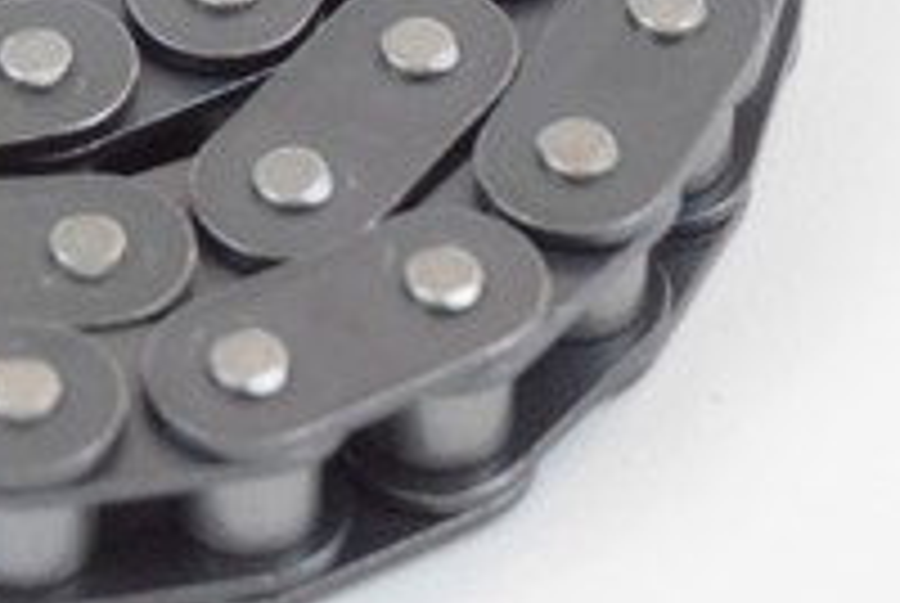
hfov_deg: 7.8
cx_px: -63
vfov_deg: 5.2
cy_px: -70
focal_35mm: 264
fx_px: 6600
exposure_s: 1/60
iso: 5000
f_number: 5.6
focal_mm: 55
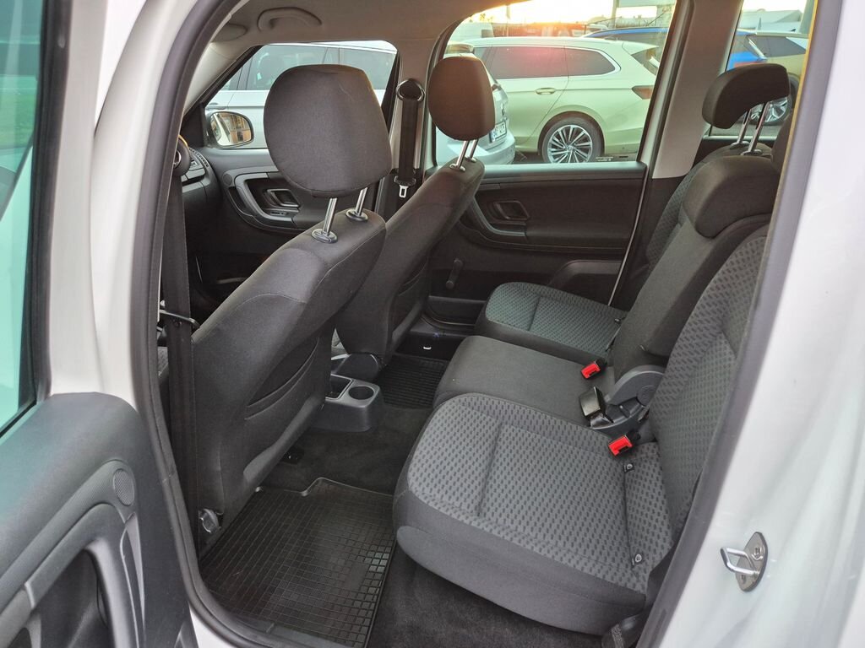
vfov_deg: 58.9
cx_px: 432
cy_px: 324
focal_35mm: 23
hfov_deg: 73.9
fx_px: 575
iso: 640
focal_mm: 5.4
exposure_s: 1/100
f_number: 1.8
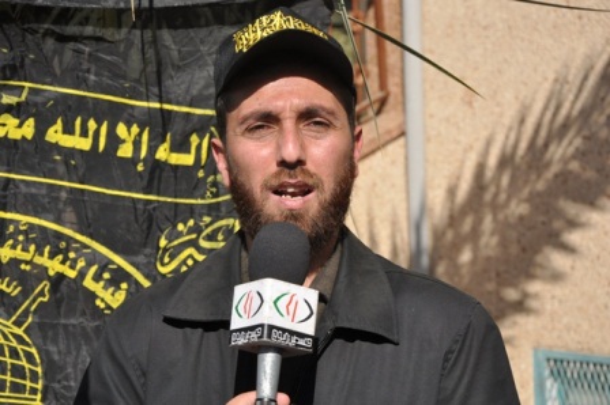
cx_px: 305
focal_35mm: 99
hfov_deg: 20.6
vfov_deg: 13.8
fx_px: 1676
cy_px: 202
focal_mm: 66
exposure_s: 1/1000
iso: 250
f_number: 8
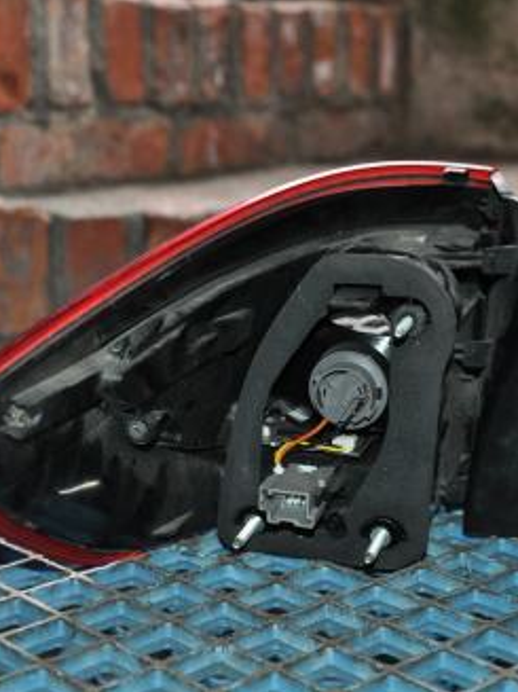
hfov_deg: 19.6
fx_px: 1497
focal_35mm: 75
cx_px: 273
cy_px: 345
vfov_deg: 26.0
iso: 800
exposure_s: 1/60
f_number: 4.2
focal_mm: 34
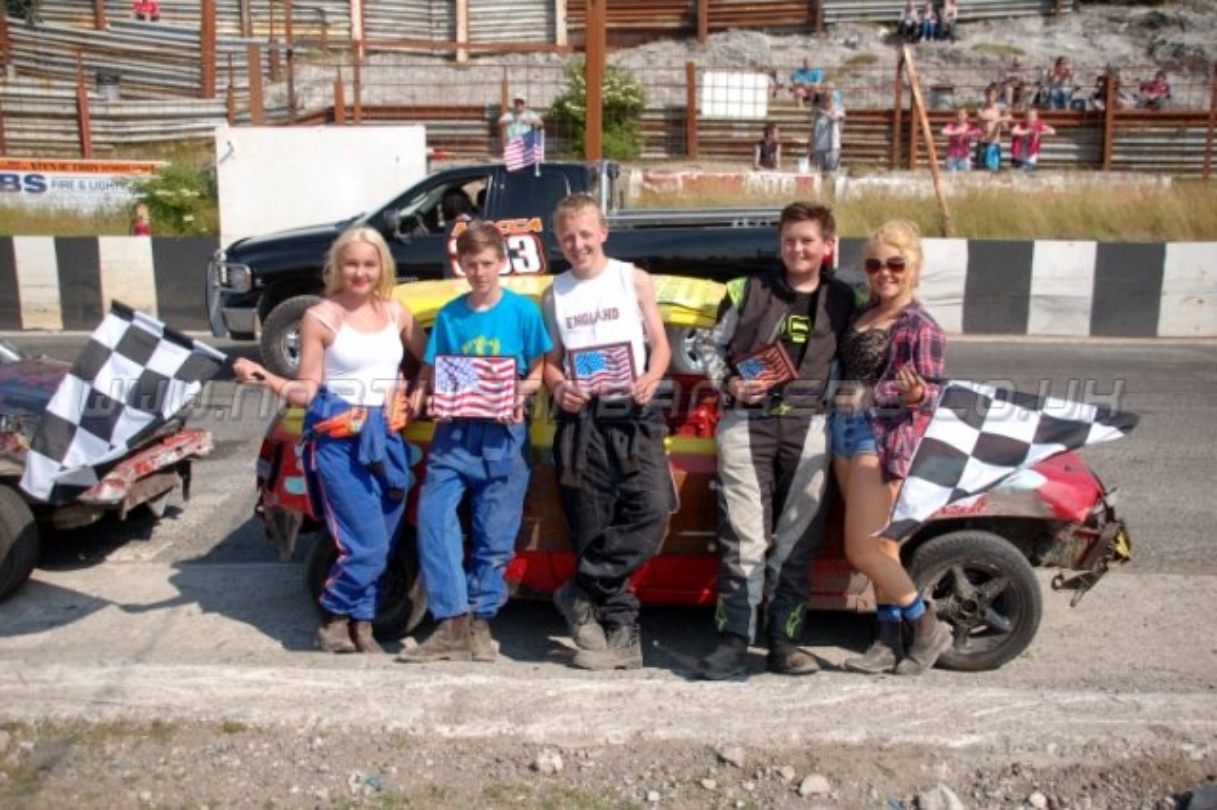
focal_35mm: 33
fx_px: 1115
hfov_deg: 57.2
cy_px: 405
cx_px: 608
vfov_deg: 39.9
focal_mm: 22
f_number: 4
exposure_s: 1/1250
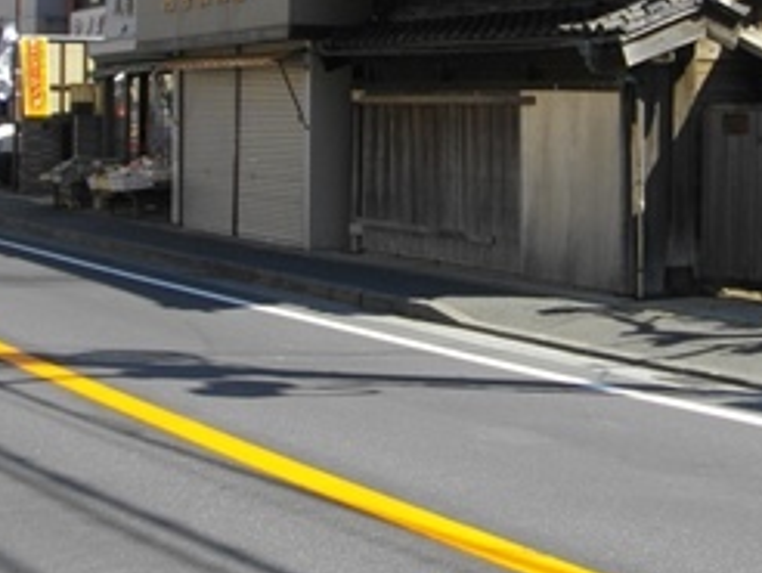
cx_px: 443
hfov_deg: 29.7
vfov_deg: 21.9
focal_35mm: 65
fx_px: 1432
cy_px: 23
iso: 100
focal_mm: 5.7
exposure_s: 1/800
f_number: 2.9
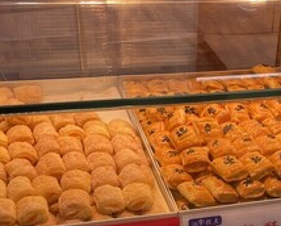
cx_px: 243
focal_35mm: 71
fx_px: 592
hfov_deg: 26.0
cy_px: 239
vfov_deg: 20.7
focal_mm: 4.2
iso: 32
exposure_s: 1/348
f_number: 1.6
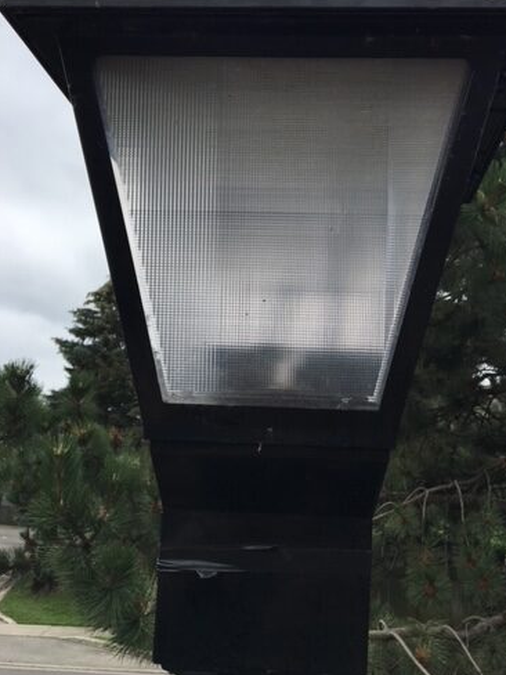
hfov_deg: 37.6
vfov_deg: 48.6
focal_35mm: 38
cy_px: 259
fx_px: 741
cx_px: 306
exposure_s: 1/739
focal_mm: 4.15
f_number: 2.2
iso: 25
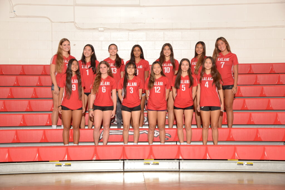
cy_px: 95
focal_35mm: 78
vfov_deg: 17.5
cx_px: 142
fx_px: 618
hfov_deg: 26.0
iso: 640
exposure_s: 1/125
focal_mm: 78
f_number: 10
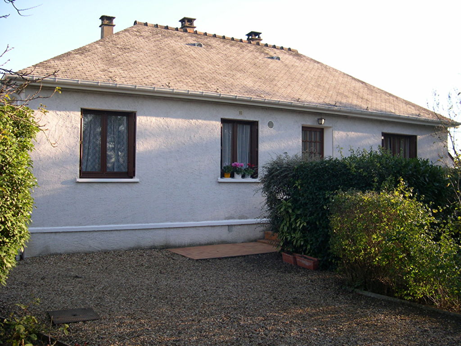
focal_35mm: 35
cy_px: 173
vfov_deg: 40.7
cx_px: 230
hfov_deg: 52.6
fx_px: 466
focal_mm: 7.5
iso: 100
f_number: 2.7
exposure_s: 1/220
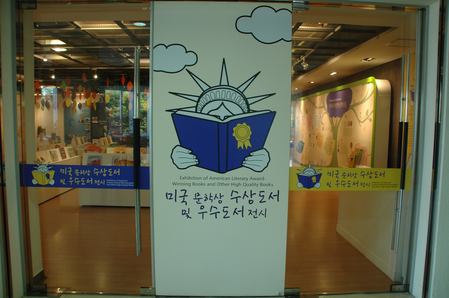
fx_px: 336
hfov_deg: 67.4
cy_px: 149
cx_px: 224
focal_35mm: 27
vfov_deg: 47.8
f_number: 5
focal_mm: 18
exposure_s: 1/15
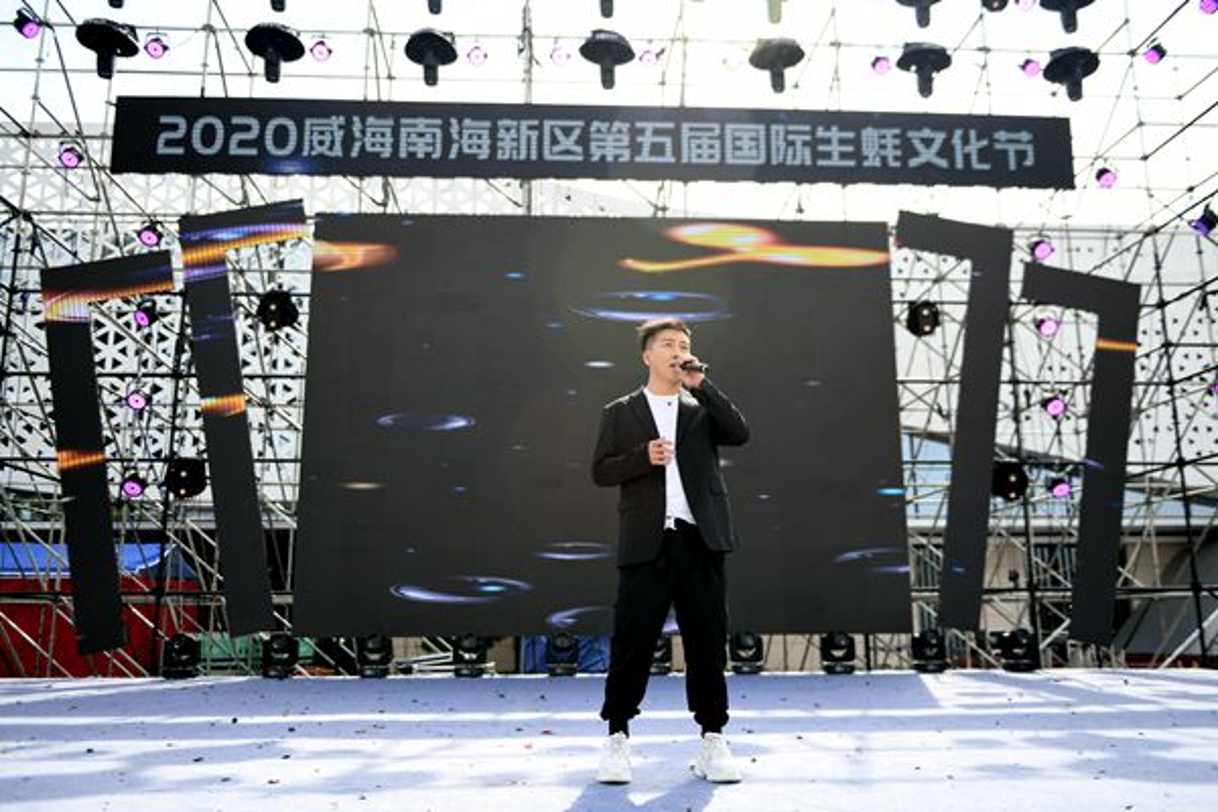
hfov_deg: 60.3
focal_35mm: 31
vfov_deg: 42.3
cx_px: 609
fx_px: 1049
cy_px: 406
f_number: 2.8
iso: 160
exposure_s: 1/1250
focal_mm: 31
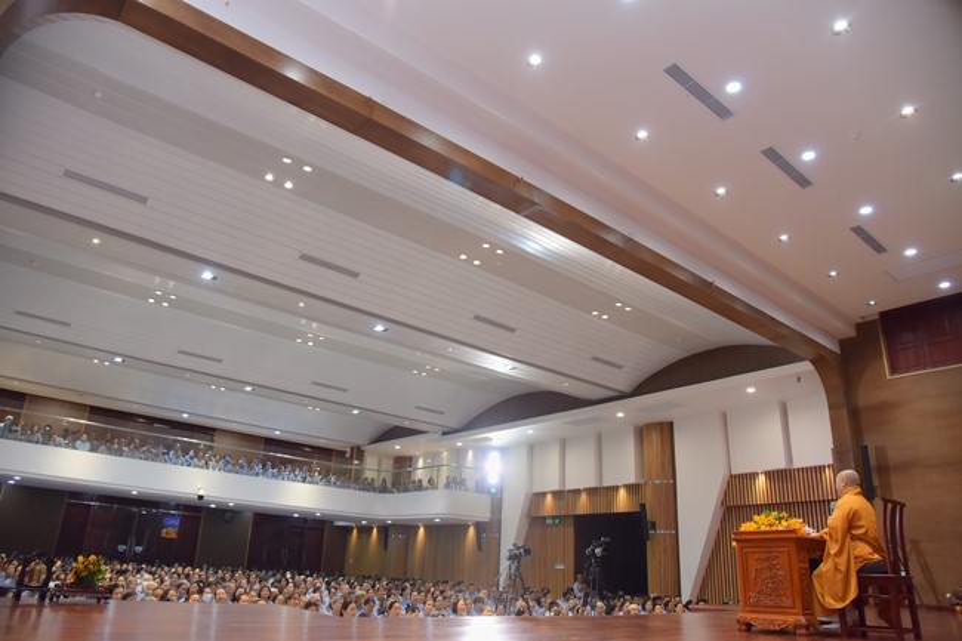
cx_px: 481
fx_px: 641
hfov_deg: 73.8
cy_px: 320
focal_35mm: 24
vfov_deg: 53.1
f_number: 5.6
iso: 1250
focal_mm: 24
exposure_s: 1/125
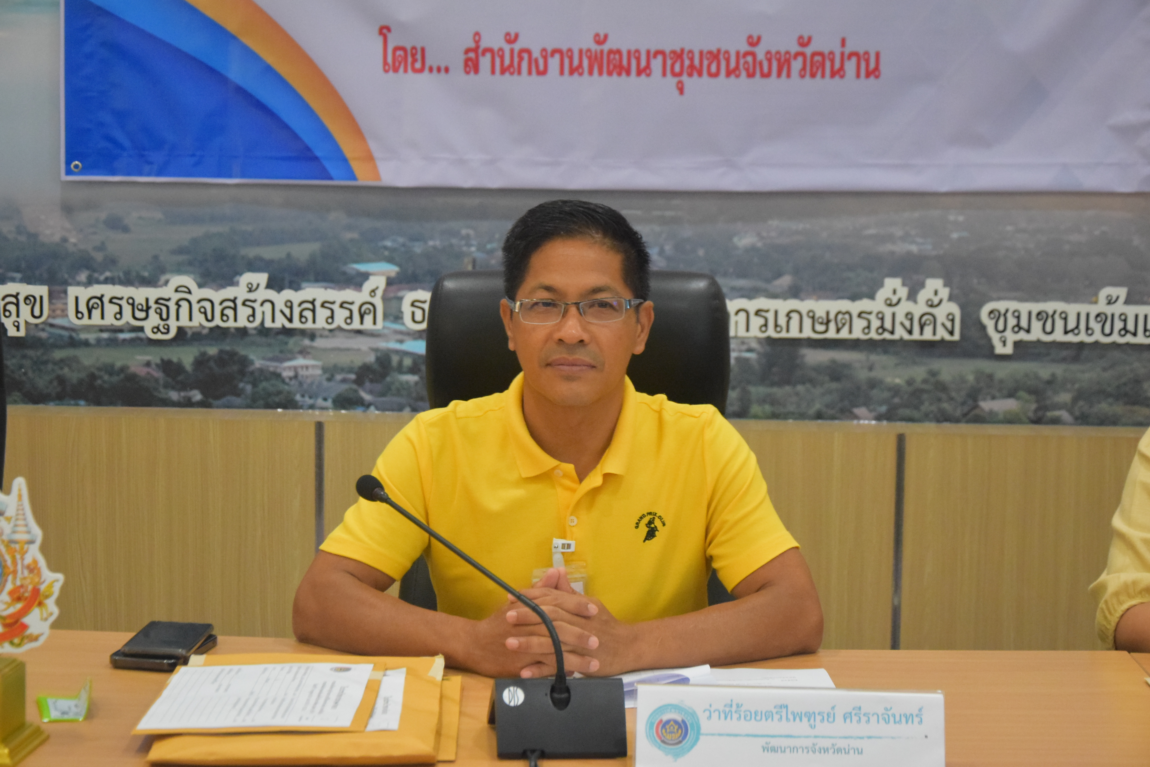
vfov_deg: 17.5
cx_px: 575
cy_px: 384
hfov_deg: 26.0
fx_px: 2492
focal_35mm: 78
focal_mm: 52
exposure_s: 1/160
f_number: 5
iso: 3200
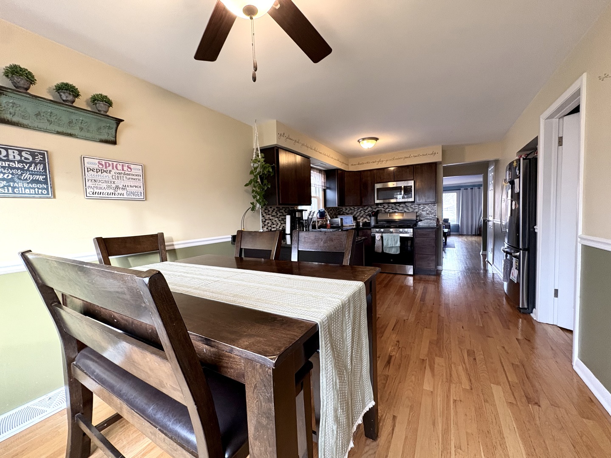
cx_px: 306
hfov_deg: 102.1
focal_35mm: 14
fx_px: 247
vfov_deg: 85.7
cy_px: 229
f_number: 2.2
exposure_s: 1/60
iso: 320
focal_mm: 2.22
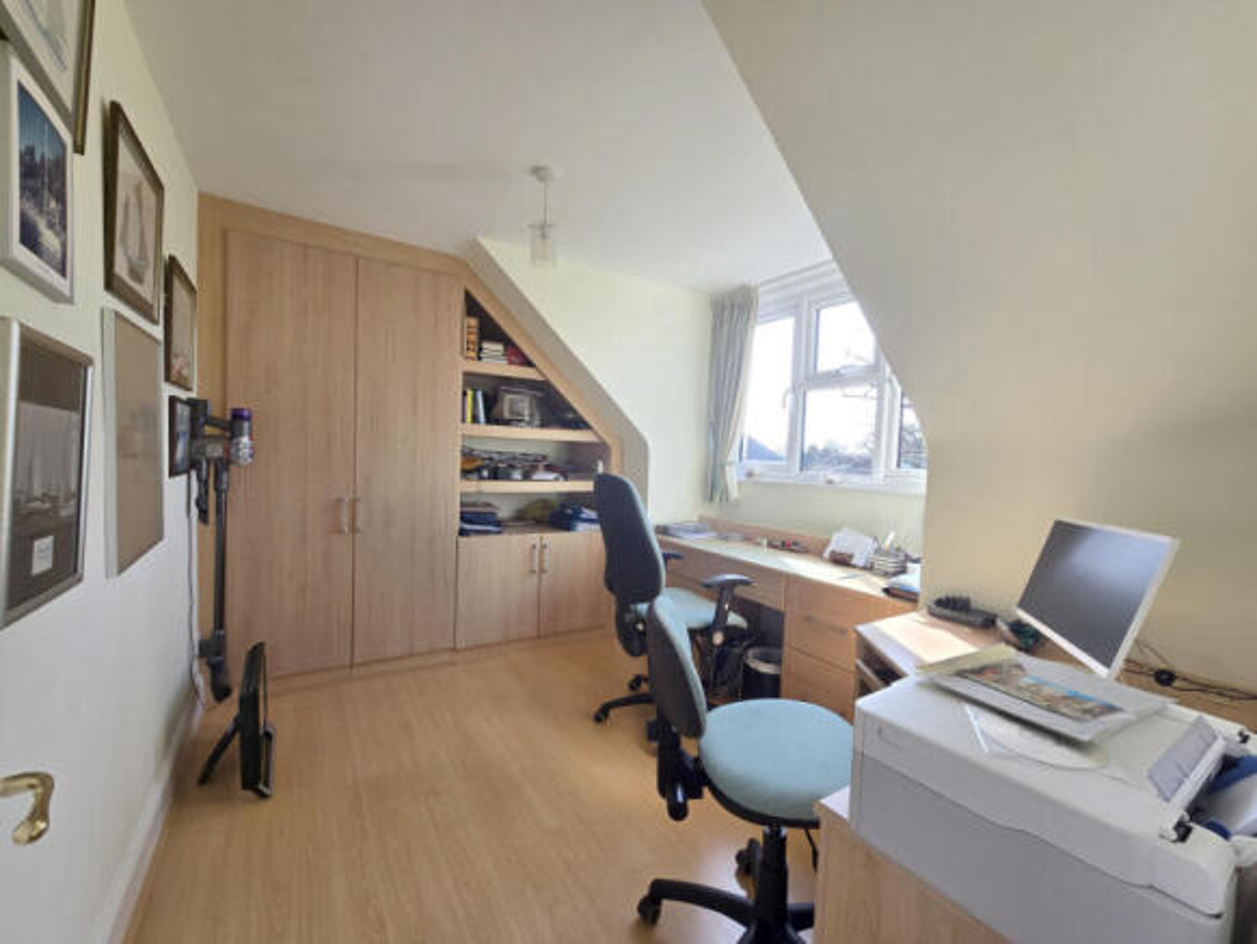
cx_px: 628
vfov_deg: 90.0
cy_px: 472
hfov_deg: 106.2
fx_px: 472
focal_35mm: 13
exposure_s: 1/164
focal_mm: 2.2
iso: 50
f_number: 2.2
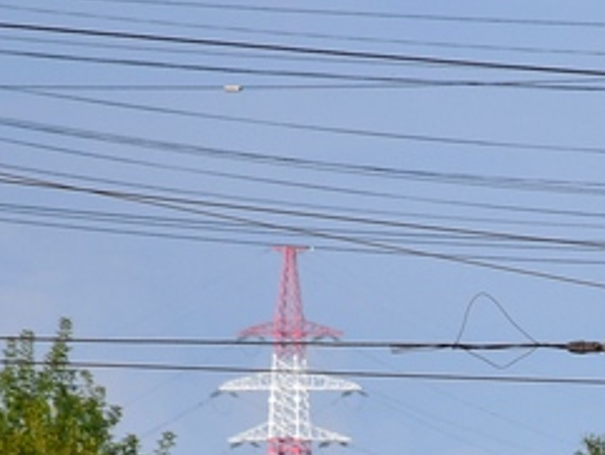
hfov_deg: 2.3
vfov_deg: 1.7
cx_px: 901
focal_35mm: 857
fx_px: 14986
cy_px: 671
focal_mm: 140
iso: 200
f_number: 7.1
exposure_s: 1/800
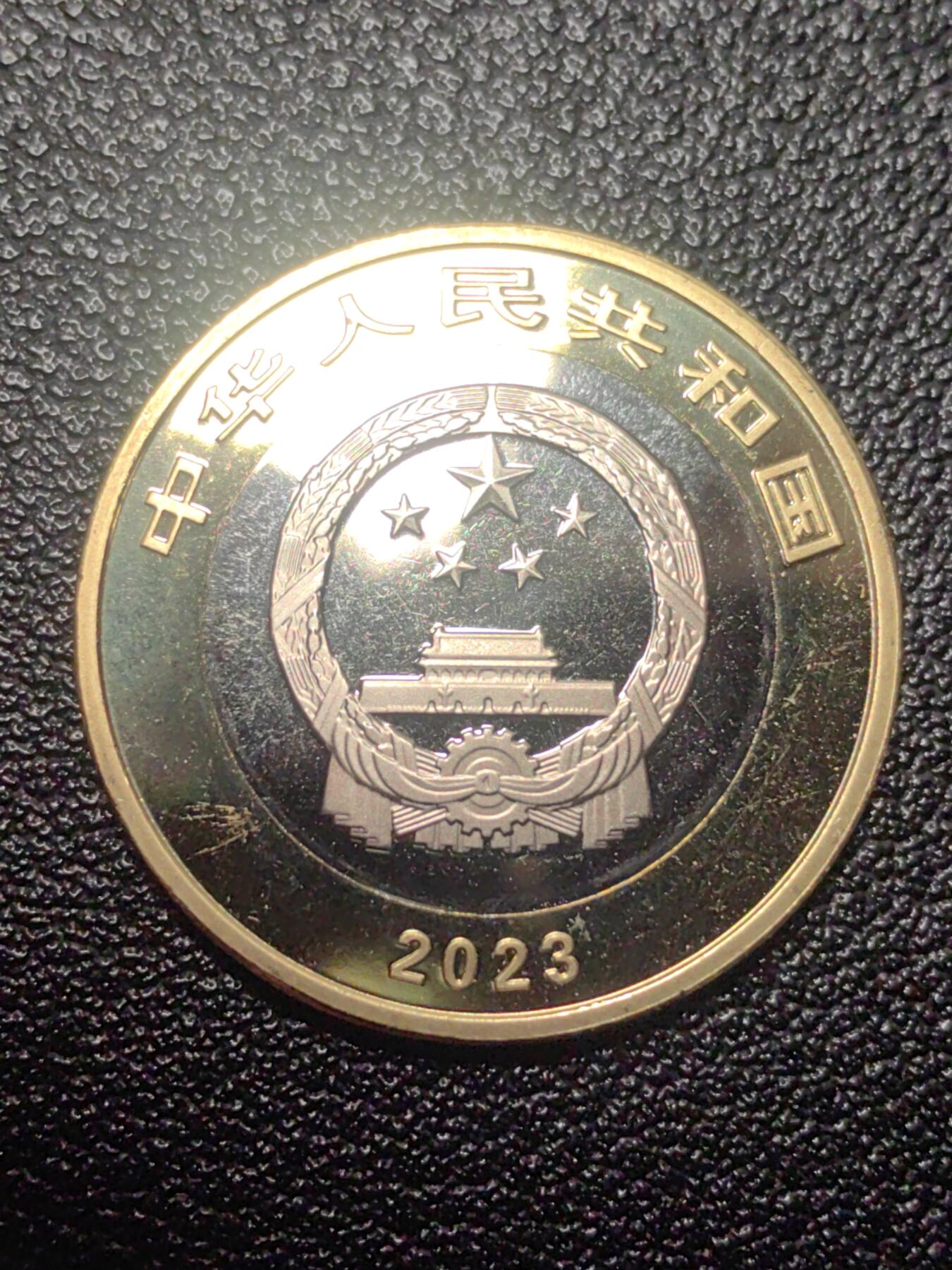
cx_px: 476
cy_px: 635
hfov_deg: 21.6
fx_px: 2493
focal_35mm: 68
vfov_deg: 28.6
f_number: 2
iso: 50
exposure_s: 1/249
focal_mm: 5.75
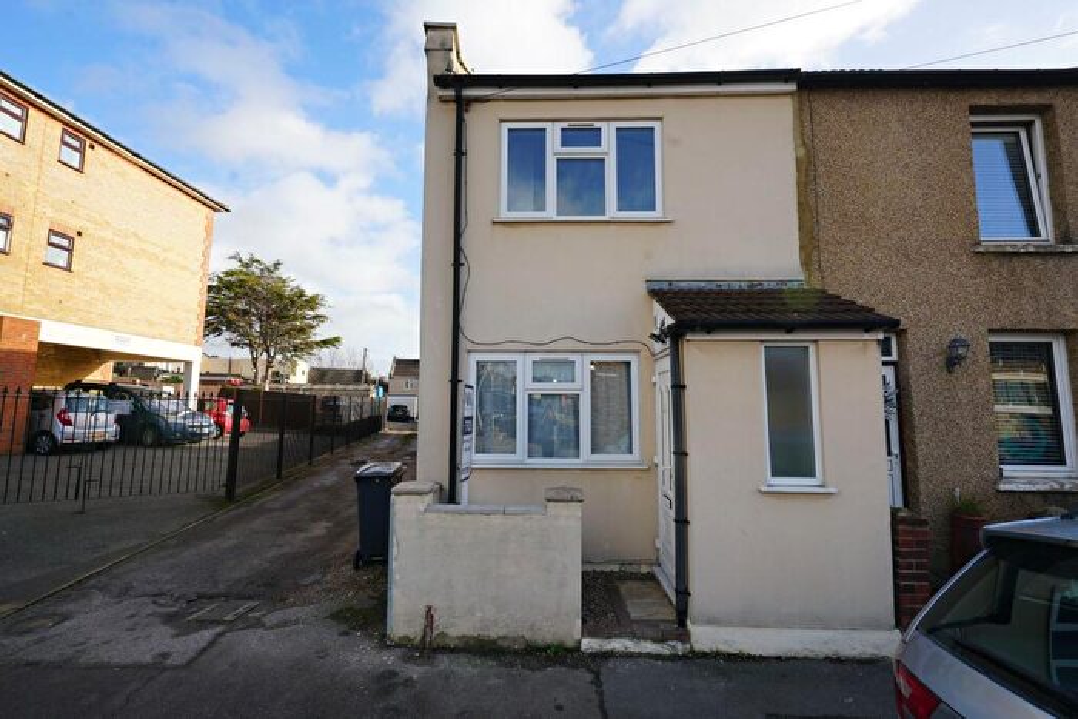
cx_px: 539
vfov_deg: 73.8
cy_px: 360
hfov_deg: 96.7
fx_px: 479
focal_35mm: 16
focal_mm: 16
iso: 100
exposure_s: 1/80
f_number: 9
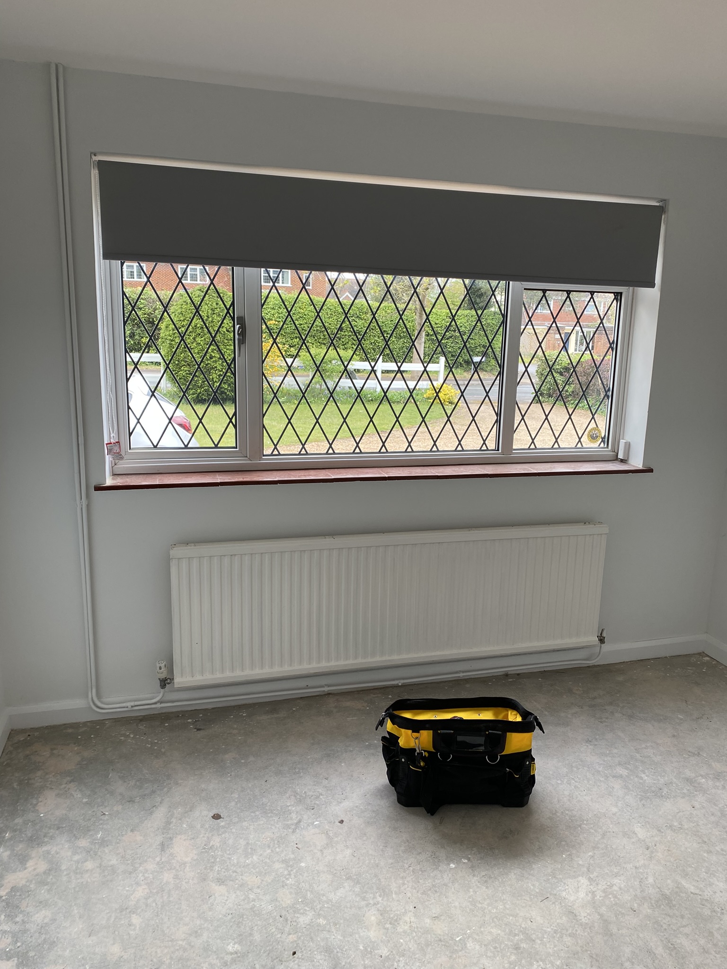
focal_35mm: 26
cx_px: 364
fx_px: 728
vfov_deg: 67.3
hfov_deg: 53.1
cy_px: 484
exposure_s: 1/121
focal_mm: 4.25
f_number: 1.8
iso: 50
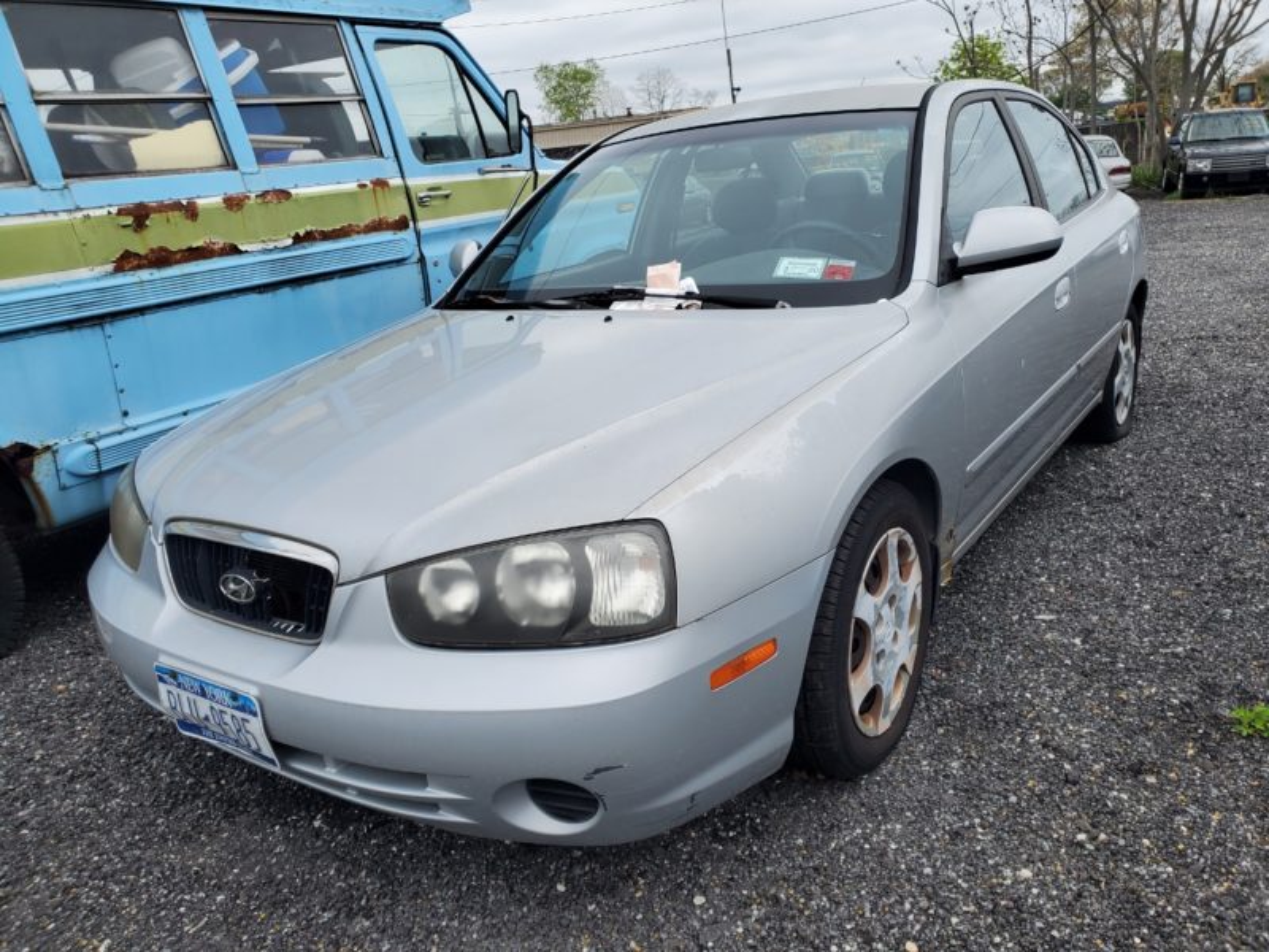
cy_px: 476
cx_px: 634
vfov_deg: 53.1
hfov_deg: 67.3
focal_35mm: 26
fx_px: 953
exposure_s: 1/1335
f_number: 2.4
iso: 50
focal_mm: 4.3
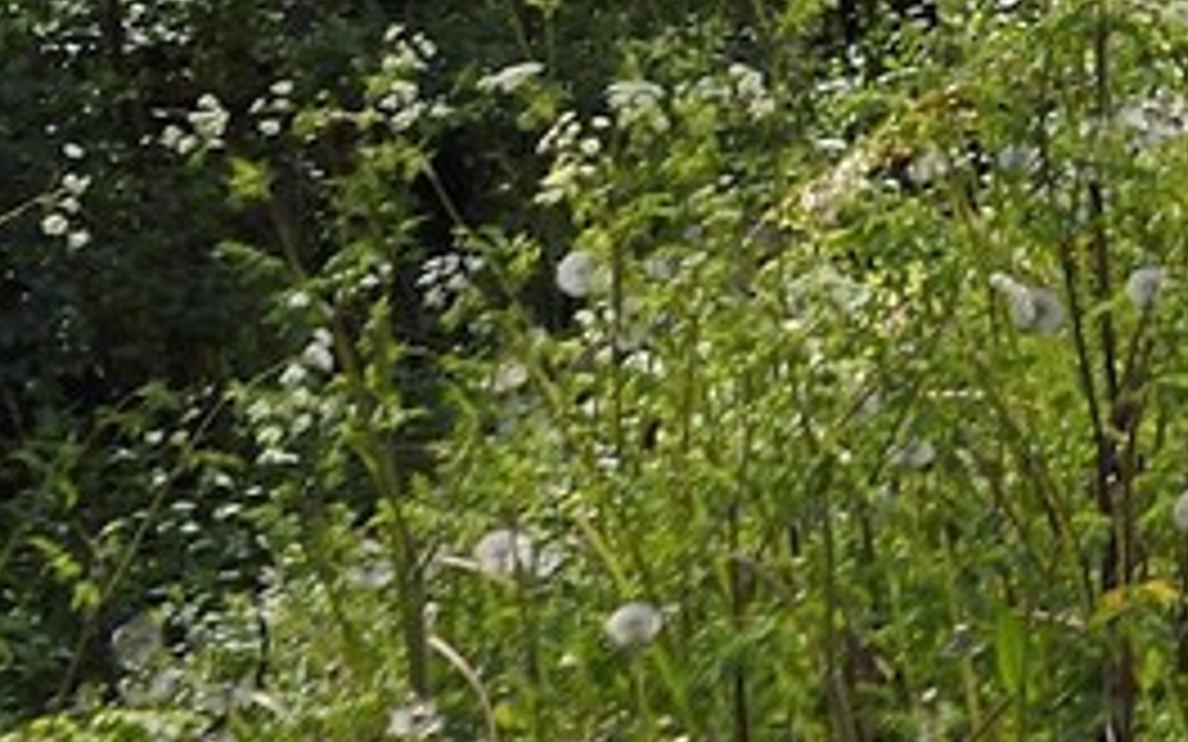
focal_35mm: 148
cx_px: 3357
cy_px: -639
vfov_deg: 8.5
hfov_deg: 10.7
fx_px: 4792
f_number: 9
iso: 400
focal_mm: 24
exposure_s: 1/500
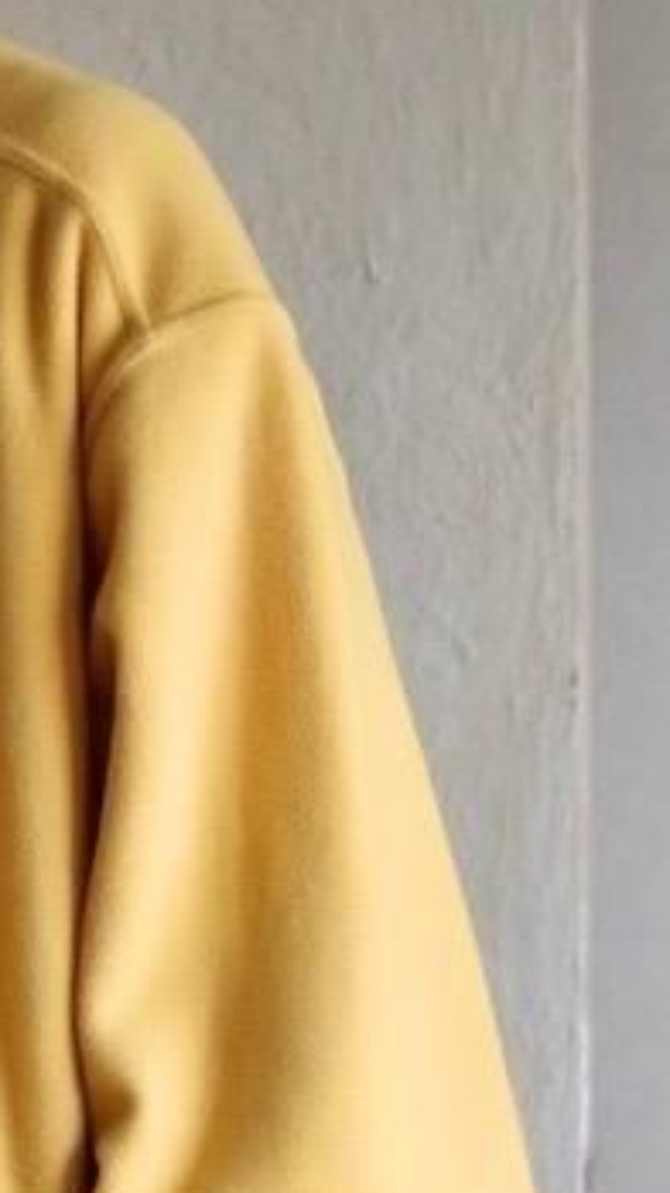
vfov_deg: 8.4
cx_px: -287
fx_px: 8095
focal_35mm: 256
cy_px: 1222
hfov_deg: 4.7
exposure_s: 1/60
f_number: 3.9
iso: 3200
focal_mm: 48
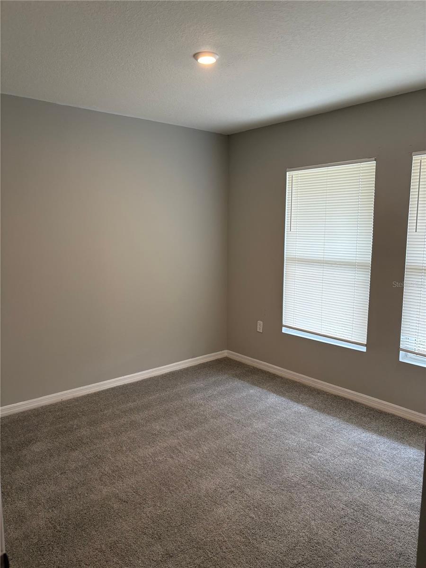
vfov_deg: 67.3
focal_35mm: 26
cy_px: 284
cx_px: 213
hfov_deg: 53.1
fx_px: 427
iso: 80
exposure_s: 1/60
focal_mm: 5.96
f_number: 1.6
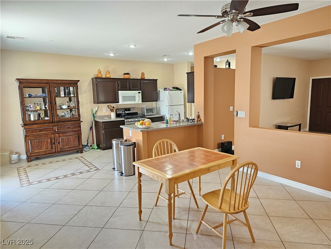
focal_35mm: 23
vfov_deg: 58.9
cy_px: 124
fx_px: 220
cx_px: 166
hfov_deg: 73.9
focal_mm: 6.3
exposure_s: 1/120
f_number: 1.7
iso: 640
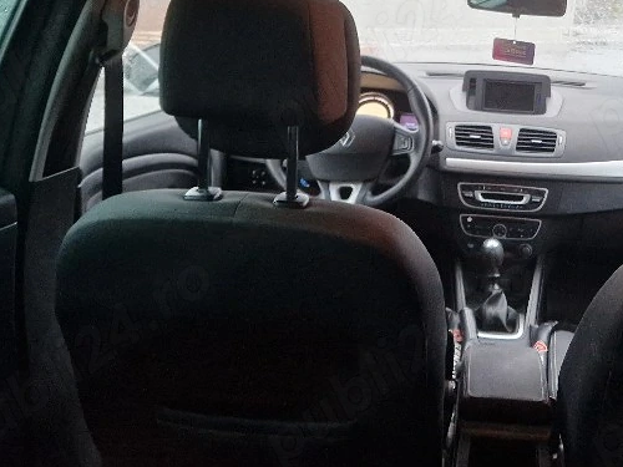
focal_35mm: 46
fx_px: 828
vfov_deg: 30.2
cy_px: 49
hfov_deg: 39.9
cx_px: 482
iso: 640
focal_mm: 5.4
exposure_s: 1/100
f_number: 1.8
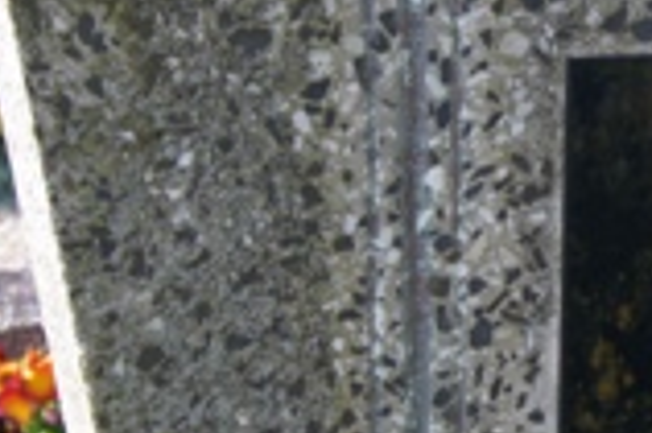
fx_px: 2859
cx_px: 862
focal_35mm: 158
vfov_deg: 8.7
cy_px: 305
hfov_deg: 12.6
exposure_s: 1/125
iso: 200
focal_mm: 26
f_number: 7.1
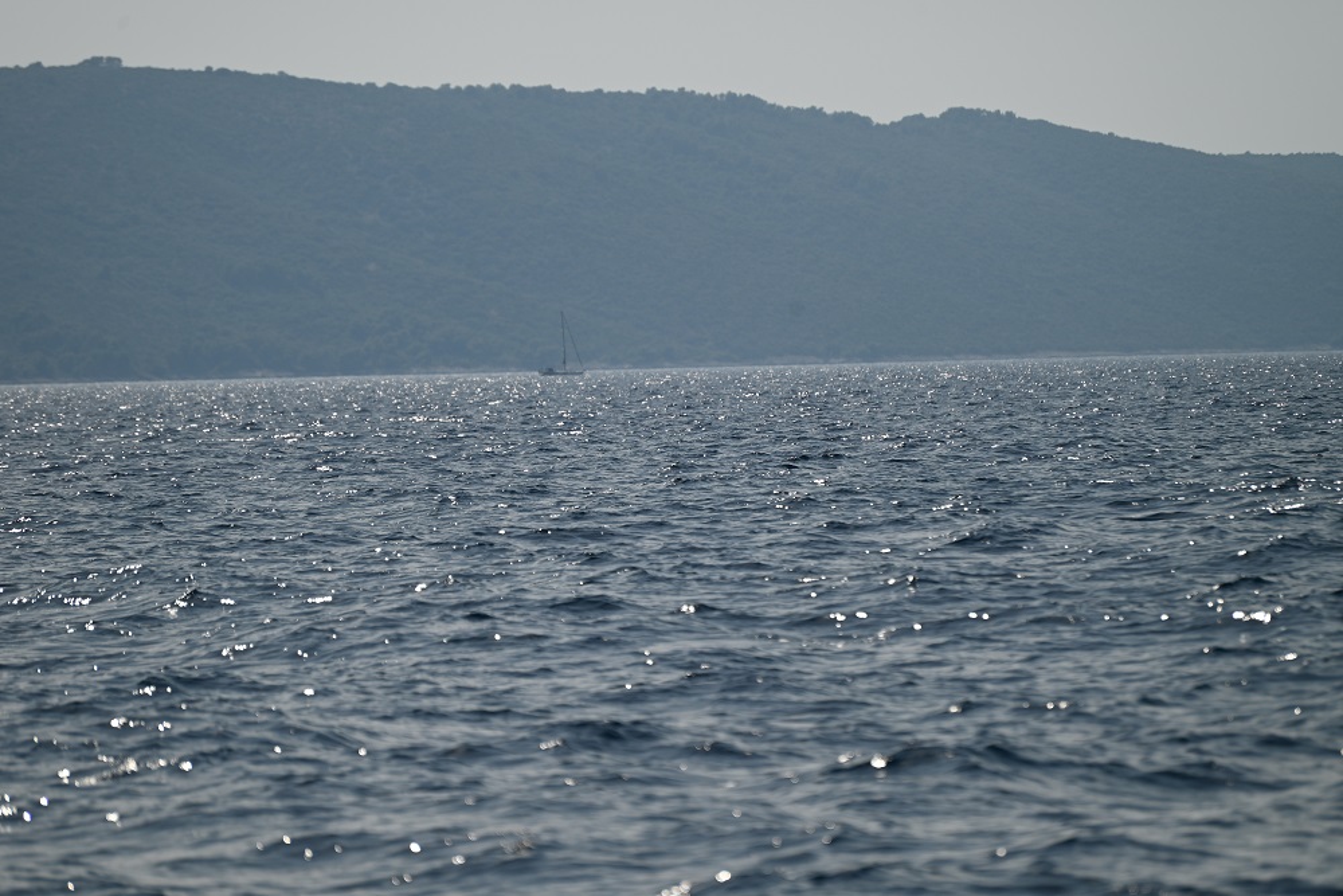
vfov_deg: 4.6
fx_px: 11193
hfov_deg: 6.9
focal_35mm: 300
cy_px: 448
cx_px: 672
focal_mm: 300
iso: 100
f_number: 5.6
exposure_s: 1/1600
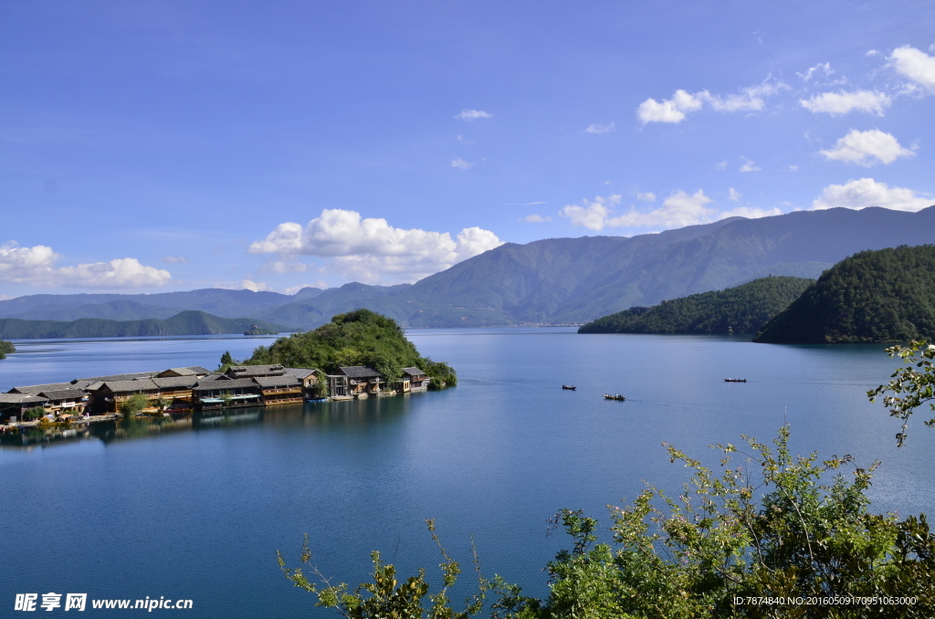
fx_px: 855
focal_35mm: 33
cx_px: 468
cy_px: 310
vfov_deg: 39.8
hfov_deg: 57.3
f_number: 8
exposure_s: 1/500
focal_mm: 22
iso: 125
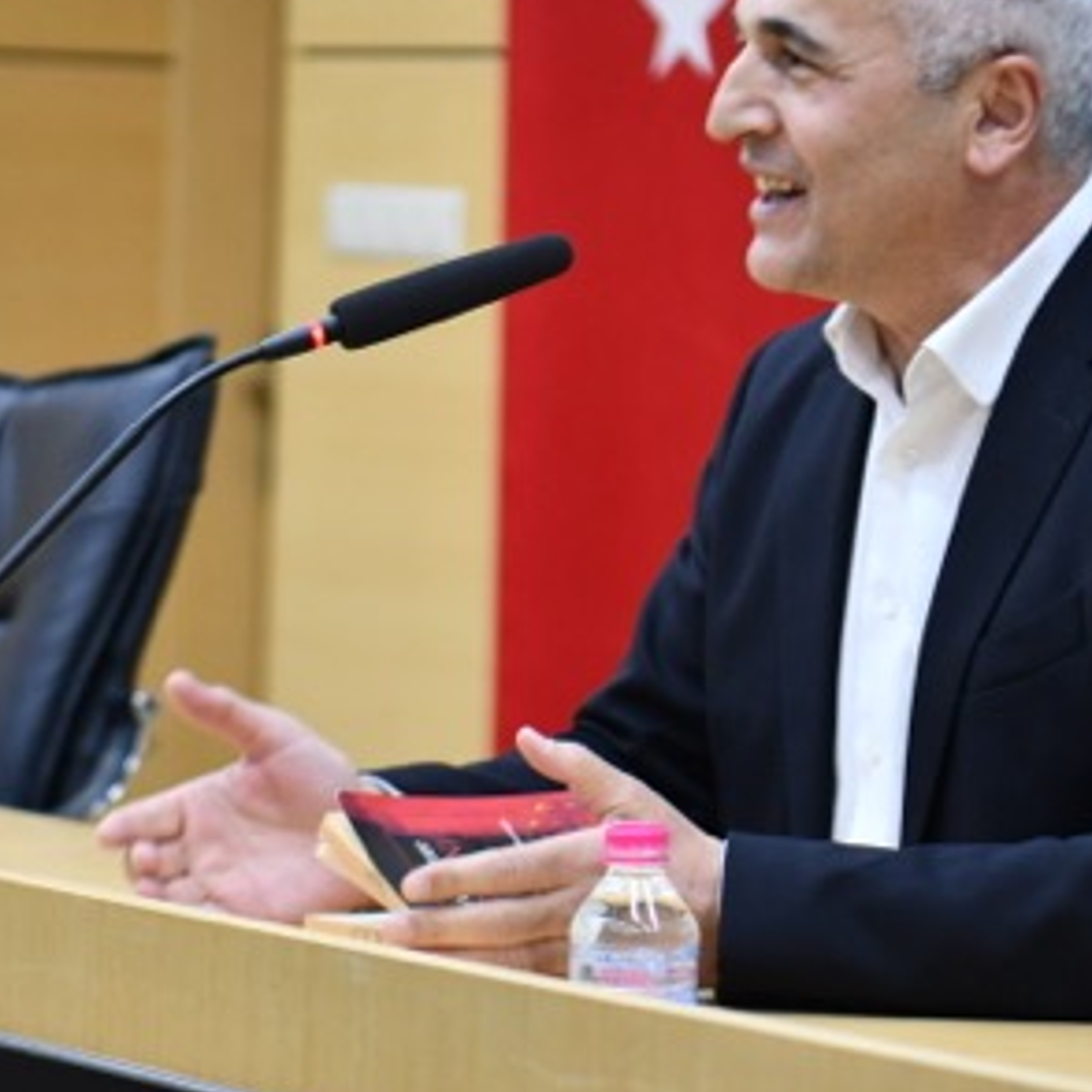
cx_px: 557
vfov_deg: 9.0
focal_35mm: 194
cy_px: 321
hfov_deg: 9.0
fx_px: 6924
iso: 1000
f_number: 3.2
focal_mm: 70
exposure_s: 1/40
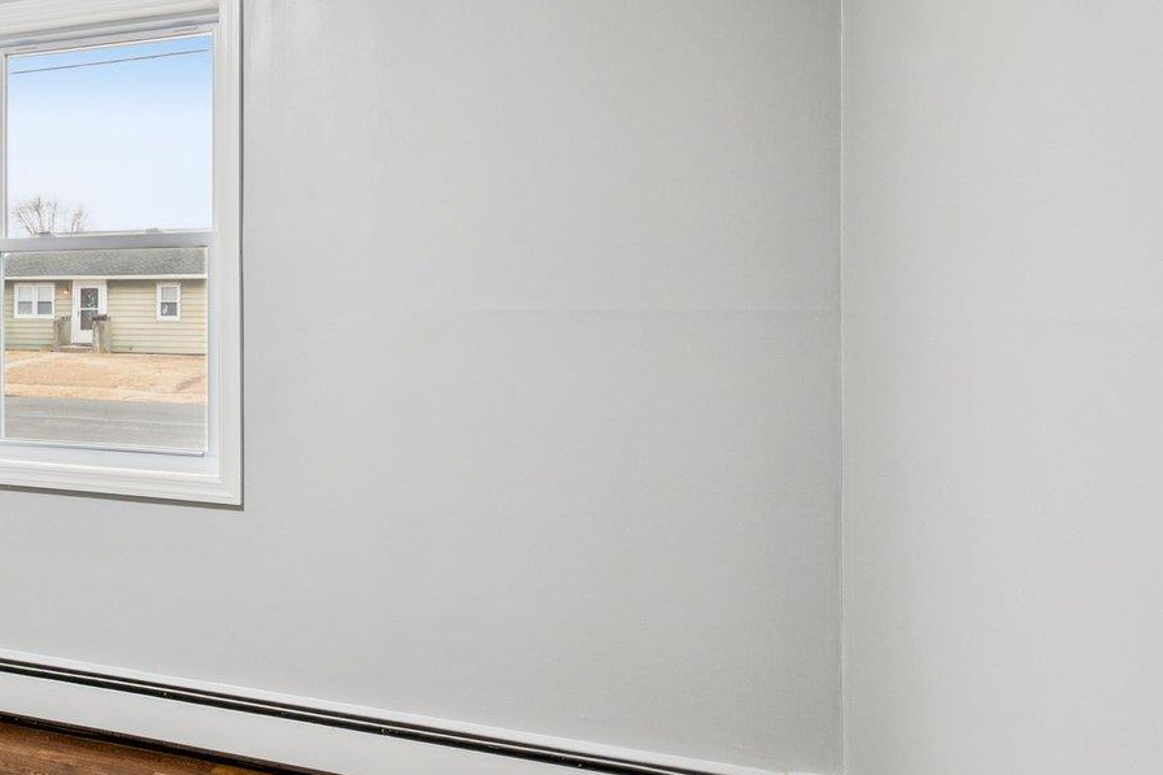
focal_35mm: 32
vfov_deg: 41.0
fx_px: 1034
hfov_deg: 50.7
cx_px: 79
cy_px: 325
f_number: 6.3
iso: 500
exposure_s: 1/25
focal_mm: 14
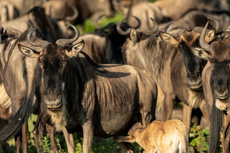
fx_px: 3627
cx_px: 135
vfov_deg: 2.4
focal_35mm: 568
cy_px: 104
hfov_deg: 3.6
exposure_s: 1/640
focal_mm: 400
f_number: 6.3
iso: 400
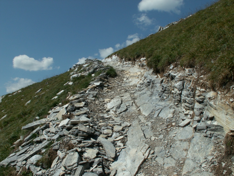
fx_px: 237
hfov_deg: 52.6
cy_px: 88
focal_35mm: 35
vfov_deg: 40.7
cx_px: 117
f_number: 8
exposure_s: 1/320
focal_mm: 5.86
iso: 50
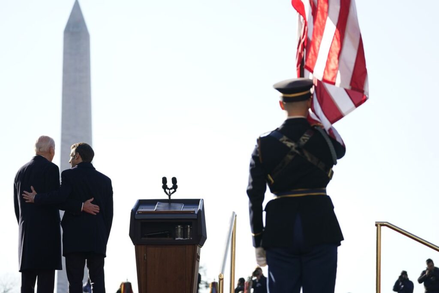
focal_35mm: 171
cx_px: 220
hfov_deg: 12.0
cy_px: 146
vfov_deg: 8.0
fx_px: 2085
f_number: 5.6
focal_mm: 171
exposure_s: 1/1000
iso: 400
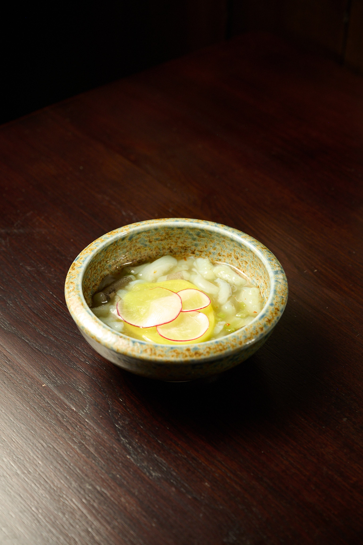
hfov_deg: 20.0
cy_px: 272
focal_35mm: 68
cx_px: 182
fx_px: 1029
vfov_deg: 29.7
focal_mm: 68
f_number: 7.1
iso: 1250
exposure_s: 1/40
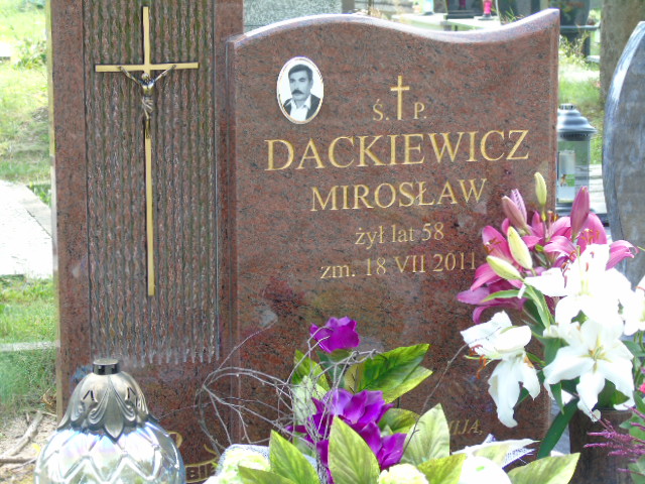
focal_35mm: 94
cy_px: 242
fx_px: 1752
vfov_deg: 15.7
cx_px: 322
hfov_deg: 20.9
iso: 80
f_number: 4.3
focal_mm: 17
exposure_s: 1/40
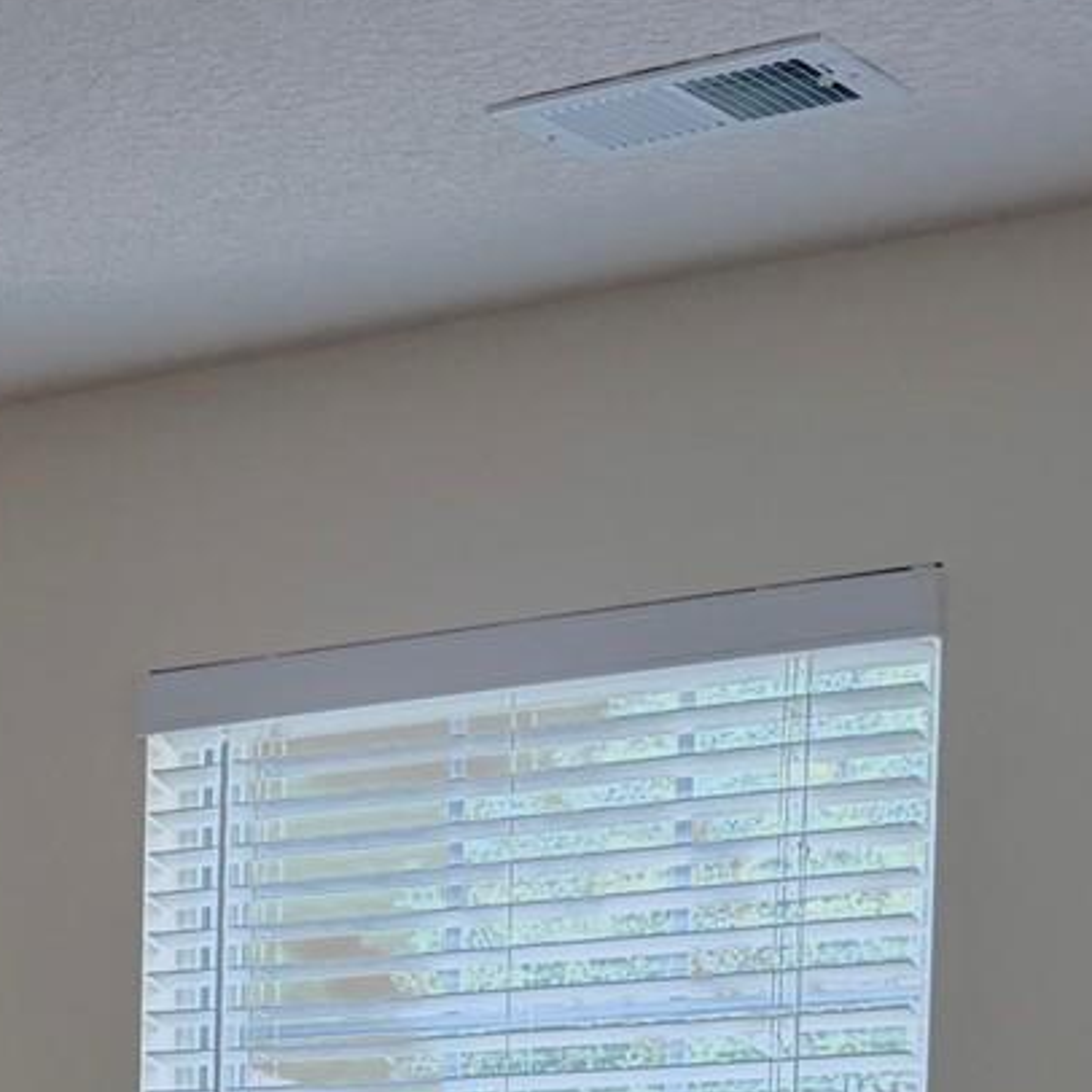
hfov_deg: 15.5
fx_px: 3819
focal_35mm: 107
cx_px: -299
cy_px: 1638
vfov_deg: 15.1
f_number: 1.78
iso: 160
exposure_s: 1/234
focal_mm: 6.76
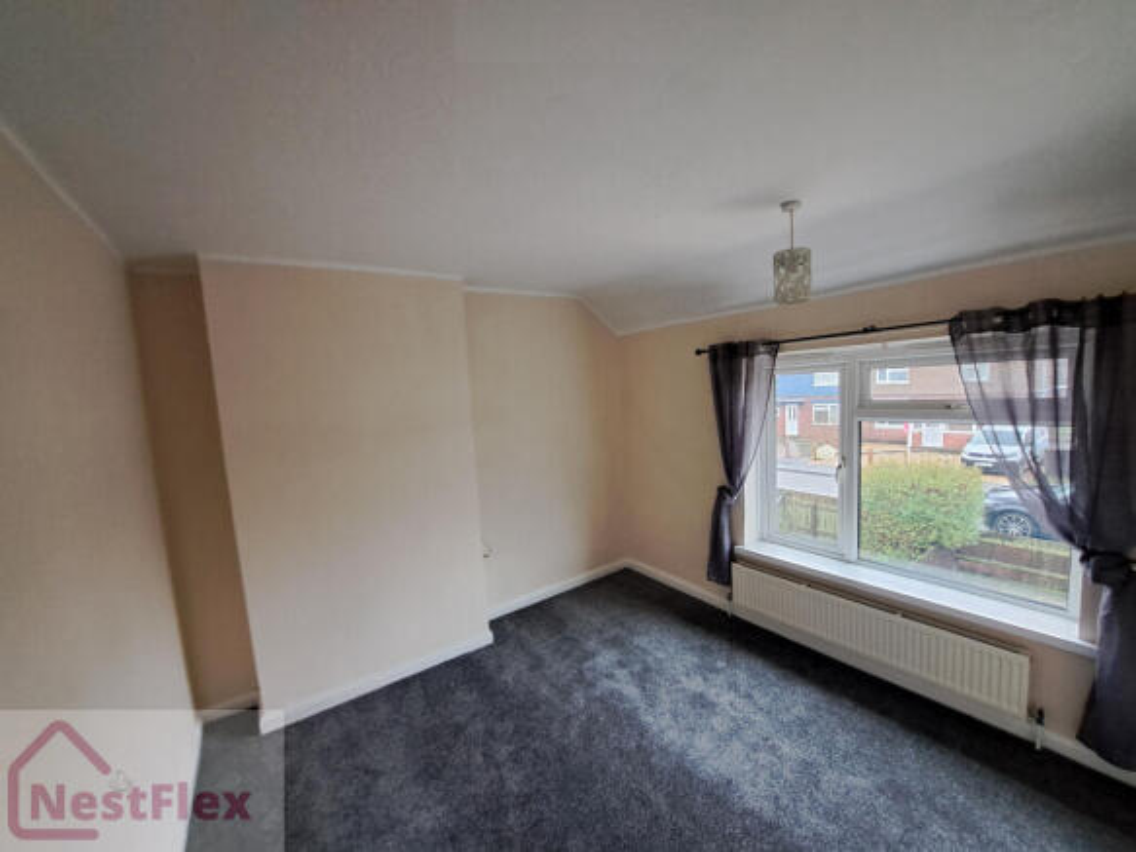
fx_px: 427
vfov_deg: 89.9
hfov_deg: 106.2
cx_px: 568
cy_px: 426
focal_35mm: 13
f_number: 2.2
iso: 200
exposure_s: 1/50
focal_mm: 1.74
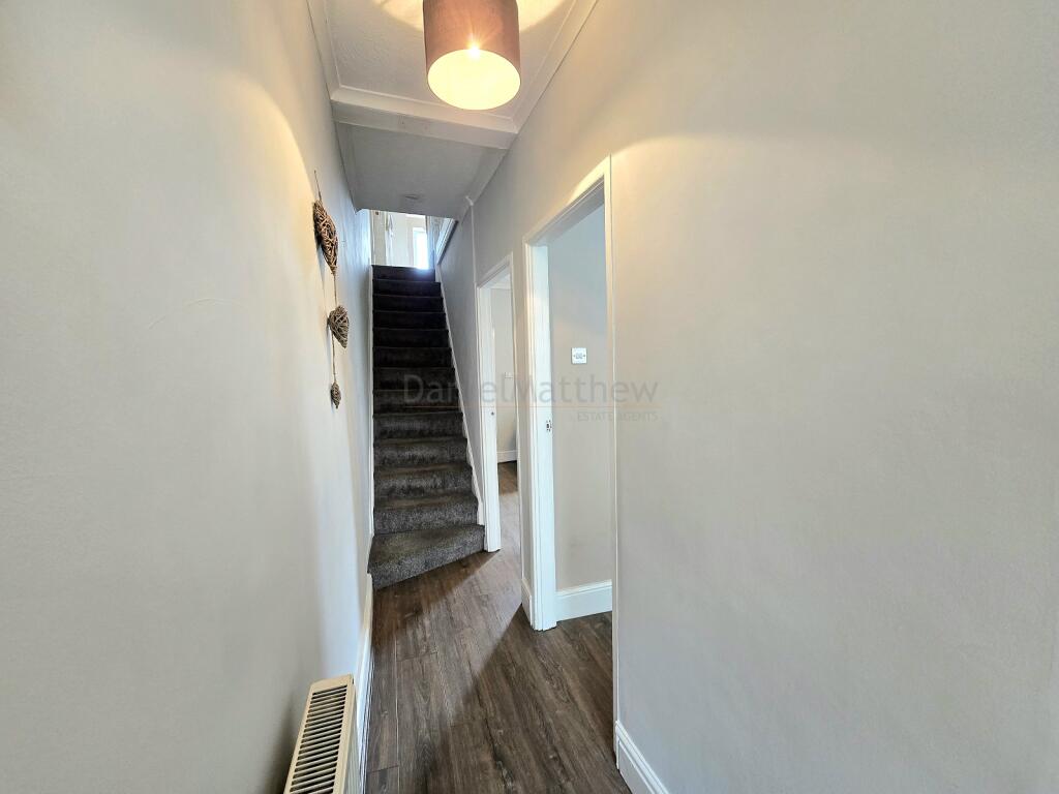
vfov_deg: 89.9
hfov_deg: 106.2
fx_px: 398
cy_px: 397
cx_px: 530
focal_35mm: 13
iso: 160
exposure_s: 1/50
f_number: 2.2
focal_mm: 2.2
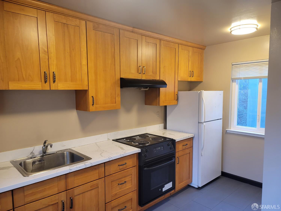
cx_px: 140
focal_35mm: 25
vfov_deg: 54.9
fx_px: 203
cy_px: 106
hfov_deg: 69.4
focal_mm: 7
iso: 320
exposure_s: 1/120
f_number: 1.8
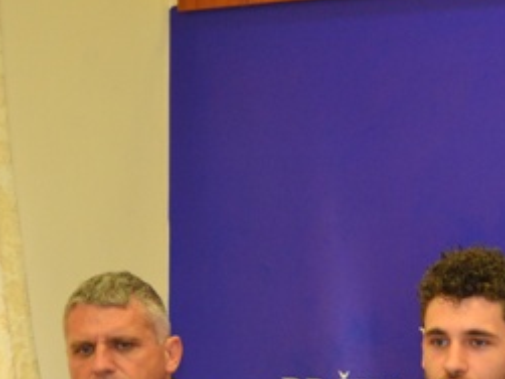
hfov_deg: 15.5
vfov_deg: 11.7
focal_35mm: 125
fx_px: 1823
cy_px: 380
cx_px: 485
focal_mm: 34
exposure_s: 1/60
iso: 1100
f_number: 5
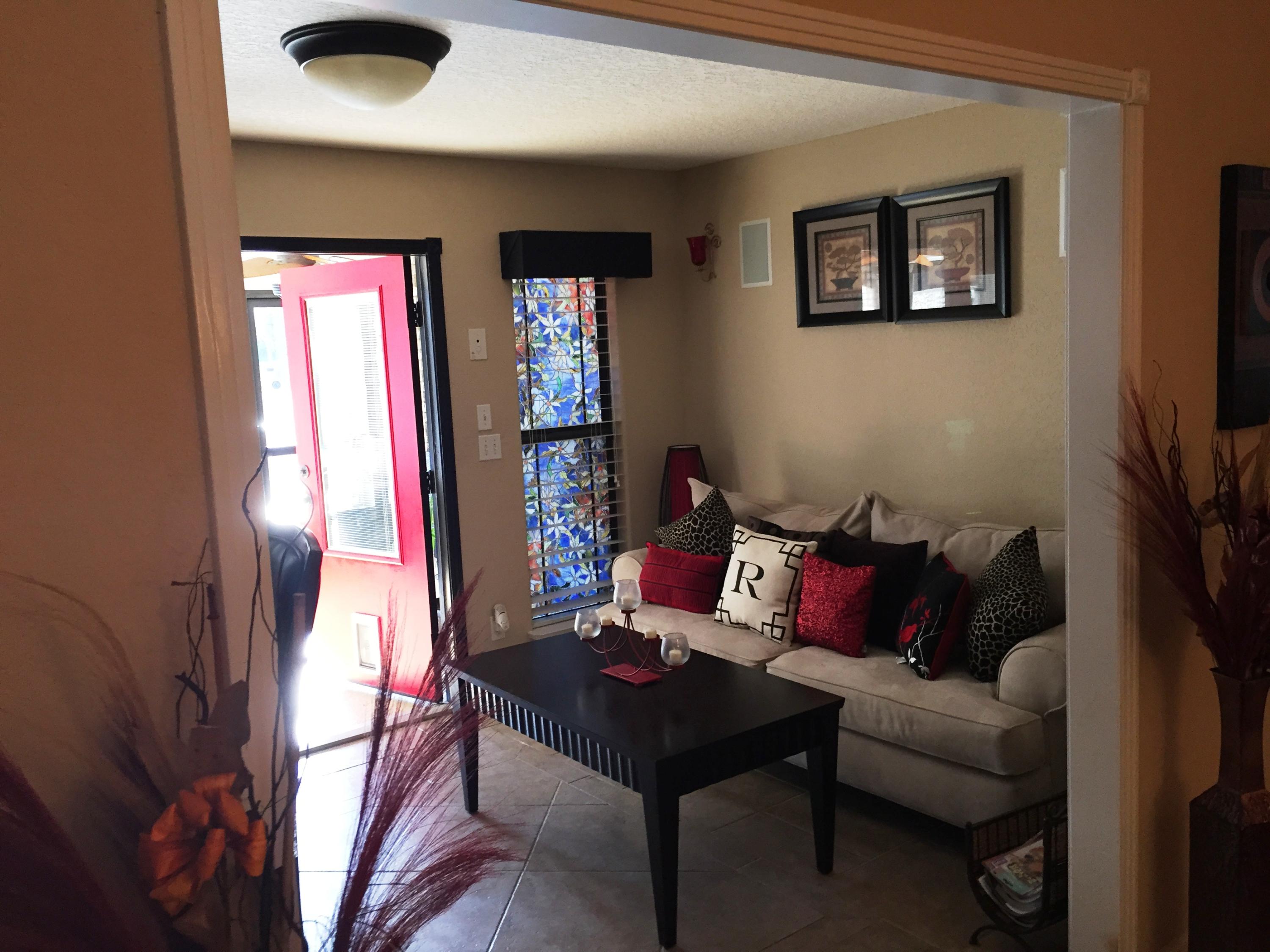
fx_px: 1064
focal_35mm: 29
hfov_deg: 61.7
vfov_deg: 48.2
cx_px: 635
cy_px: 476
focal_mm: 4.15
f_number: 2.2
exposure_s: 1/30
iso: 125
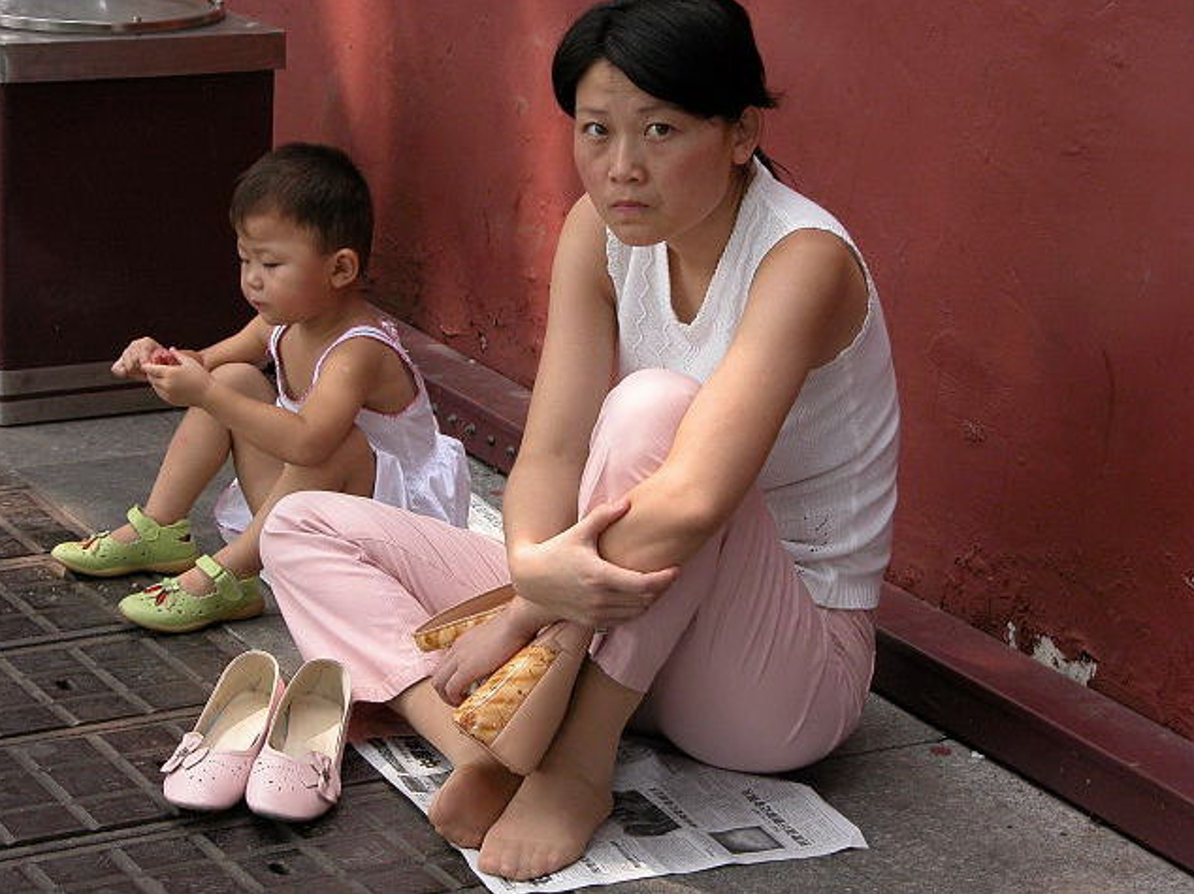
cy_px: 448
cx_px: 593
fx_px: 3482
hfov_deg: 19.5
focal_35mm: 101
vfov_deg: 14.6
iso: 200
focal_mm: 25.4
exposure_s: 1/109
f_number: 4.1
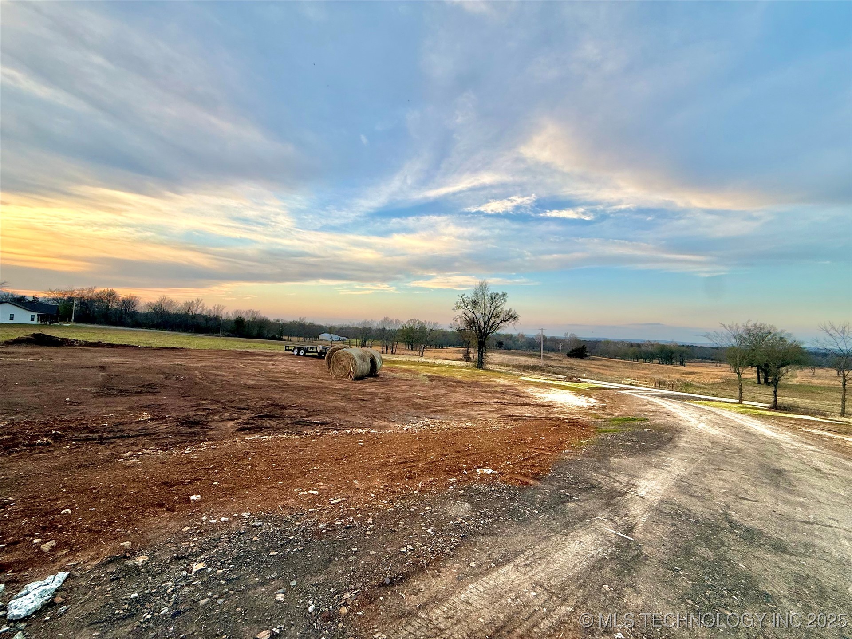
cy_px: 320
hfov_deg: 102.1
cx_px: 426
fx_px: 345
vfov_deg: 85.7
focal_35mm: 14
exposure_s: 1/186
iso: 50
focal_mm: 2.22
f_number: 2.2
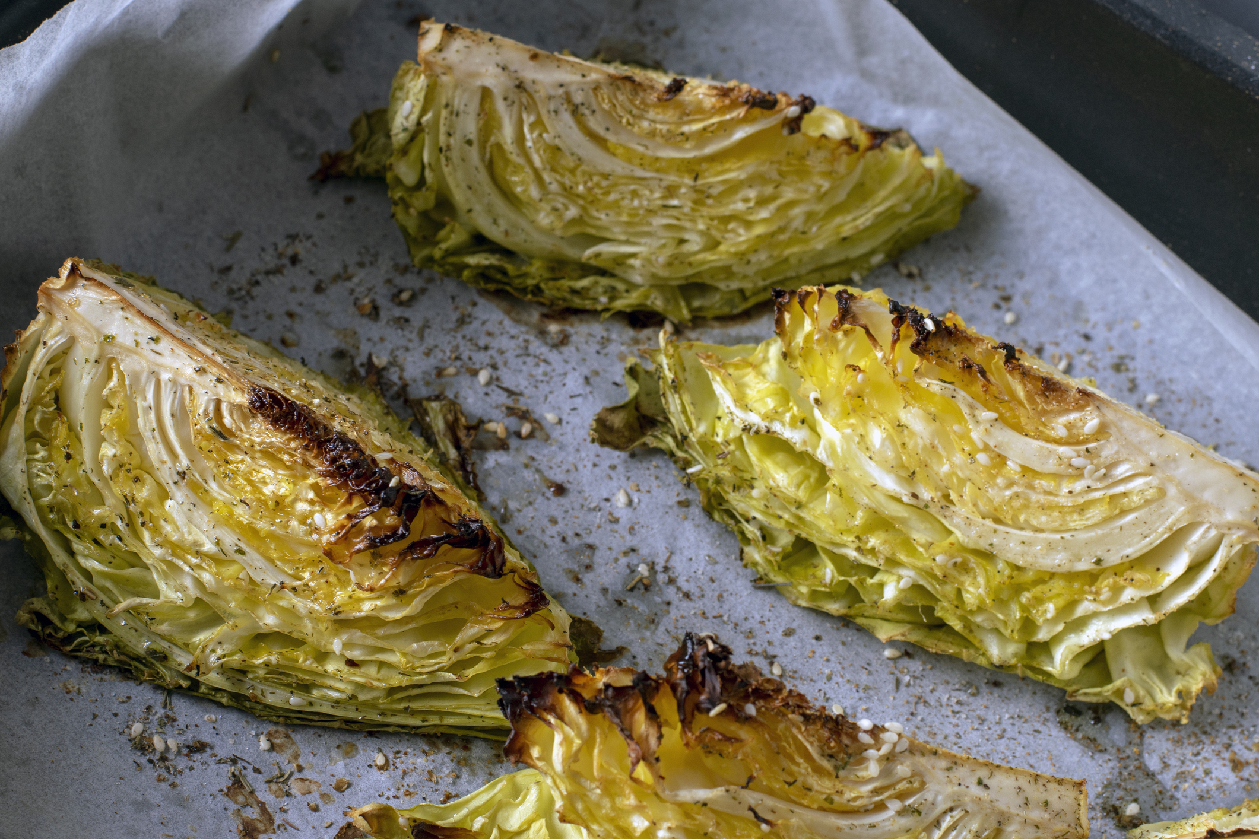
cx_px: 630
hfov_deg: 27.0
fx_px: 2623
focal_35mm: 75
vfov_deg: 18.2
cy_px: 420
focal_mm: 50
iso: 100
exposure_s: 1/125
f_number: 7.1
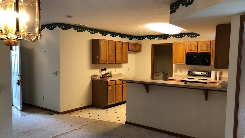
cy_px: 79
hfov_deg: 62.6
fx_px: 201
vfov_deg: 37.7
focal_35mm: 31
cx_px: 124
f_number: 1.8
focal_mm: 3.99
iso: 50
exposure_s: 1/15
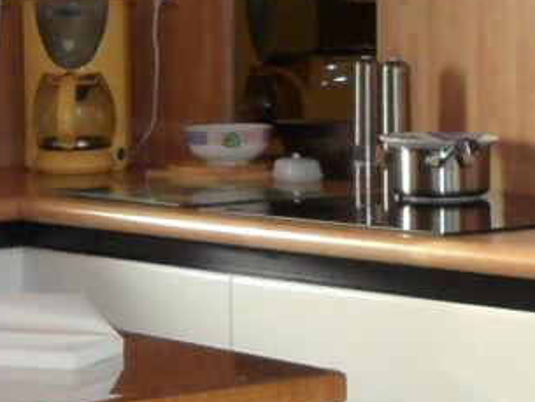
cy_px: 118
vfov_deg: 7.7
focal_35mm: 194
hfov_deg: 10.2
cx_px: 263
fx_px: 3000
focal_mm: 6.6
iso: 200
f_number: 4
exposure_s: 1/45
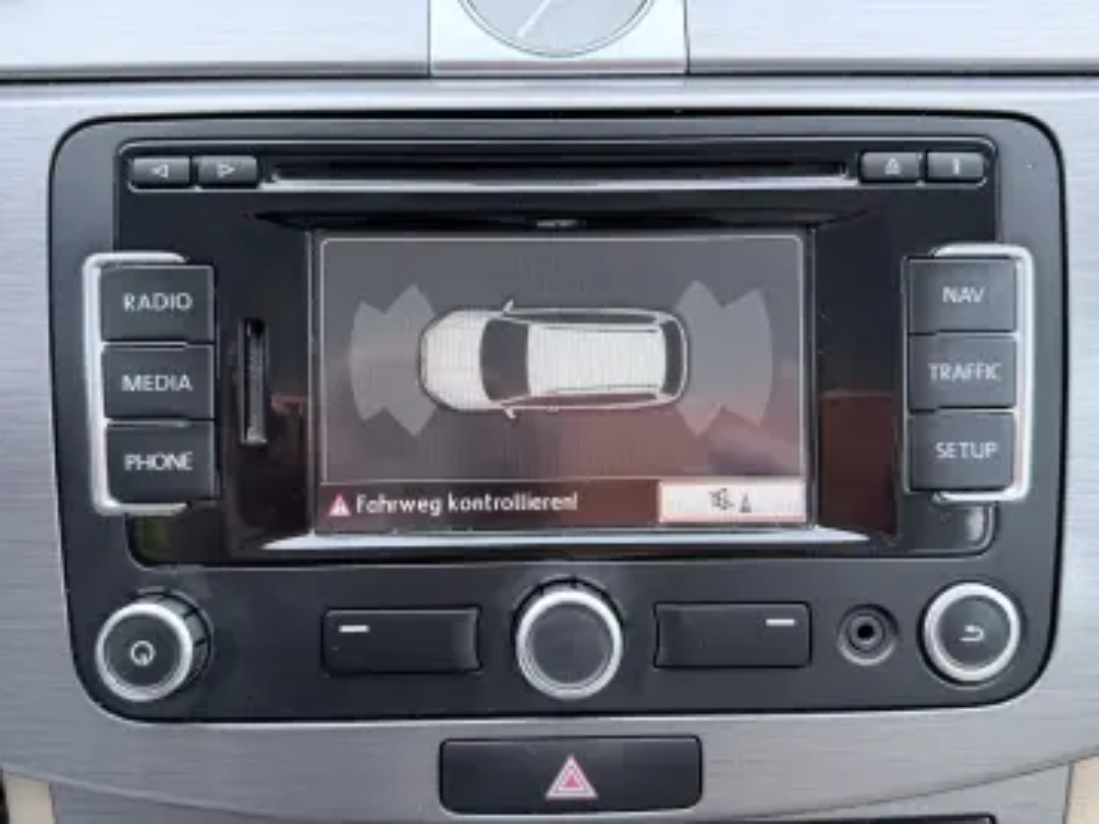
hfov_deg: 71.6
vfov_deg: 56.8
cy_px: 412
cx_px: 550
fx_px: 762
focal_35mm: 24
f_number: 1.78
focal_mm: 6.76
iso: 100
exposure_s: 1/138
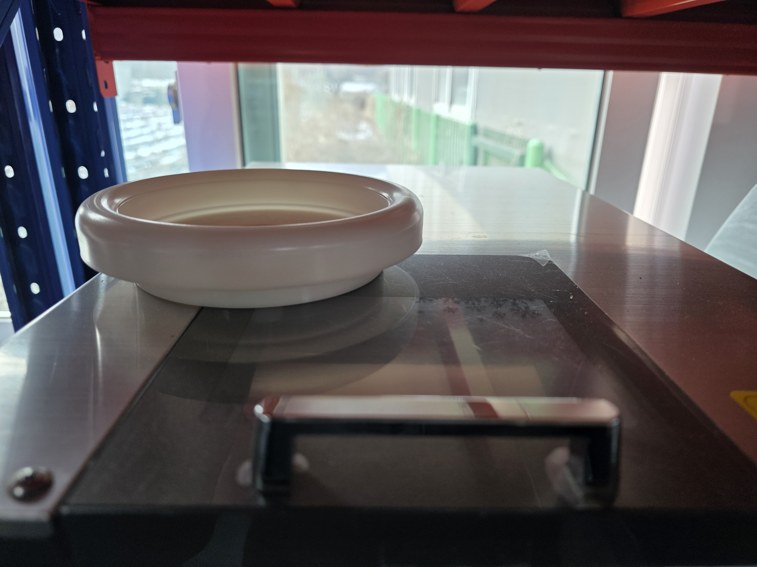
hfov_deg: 73.9
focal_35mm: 23
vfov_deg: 58.9
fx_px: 503
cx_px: 378
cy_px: 284
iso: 80
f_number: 1.7
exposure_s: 1/180
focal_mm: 6.3
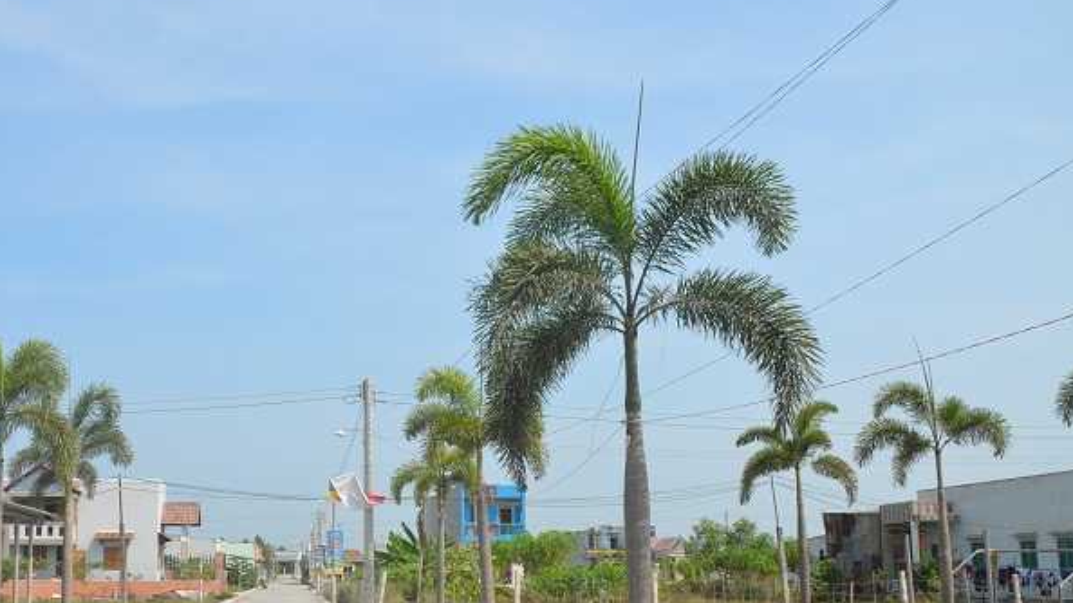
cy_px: 420
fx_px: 1081
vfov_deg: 30.9
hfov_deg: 51.9
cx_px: 369
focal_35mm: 38
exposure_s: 1/320
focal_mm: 18
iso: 100
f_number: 9
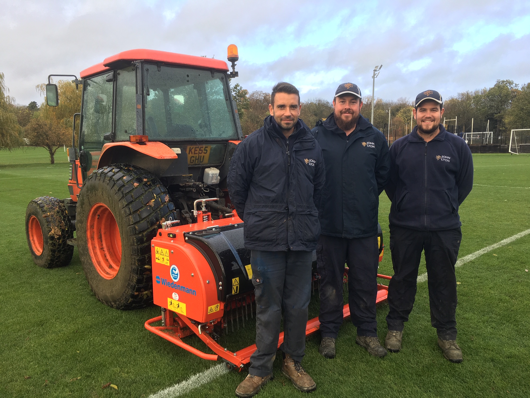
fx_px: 444
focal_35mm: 29
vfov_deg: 48.2
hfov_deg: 61.7
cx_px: 265
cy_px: 199
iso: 25
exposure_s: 1/100
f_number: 2.2
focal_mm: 4.15
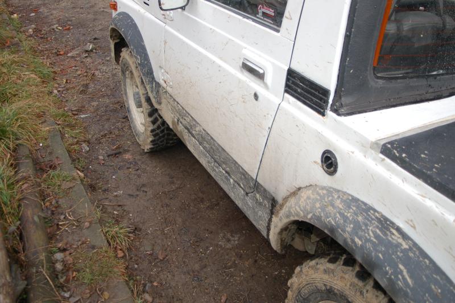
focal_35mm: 36
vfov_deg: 36.8
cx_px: 228
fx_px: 455
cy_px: 152
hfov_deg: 53.2
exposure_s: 1/500
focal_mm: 24
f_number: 4
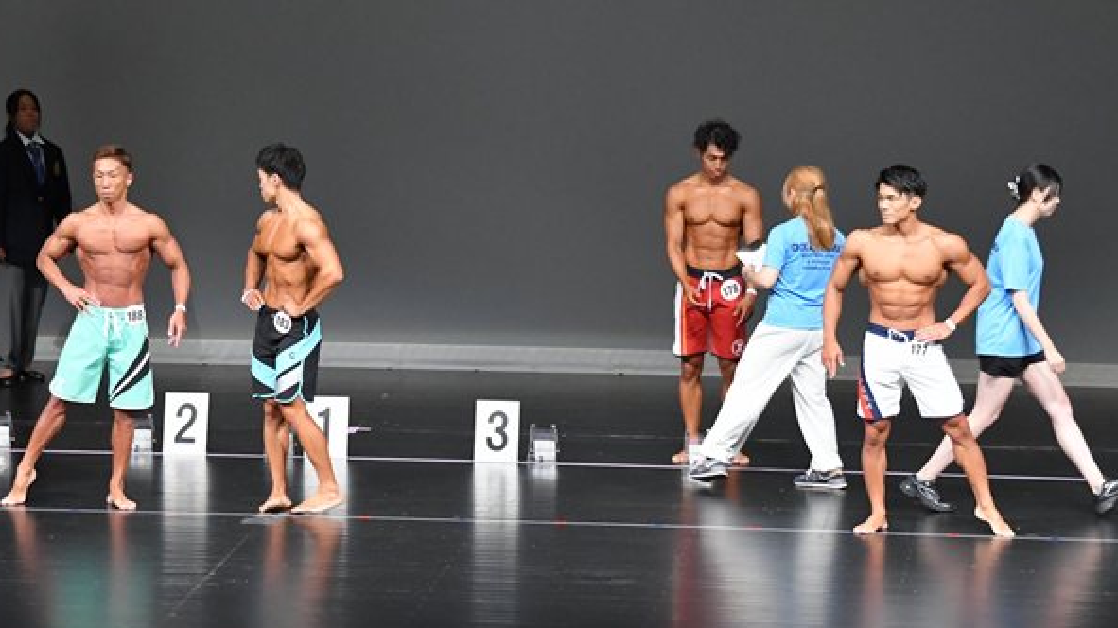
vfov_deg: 5.9
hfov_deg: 10.5
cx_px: 436
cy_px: 201
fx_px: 6105
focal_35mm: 206
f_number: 5.6
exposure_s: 1/400
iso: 5000
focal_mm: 100
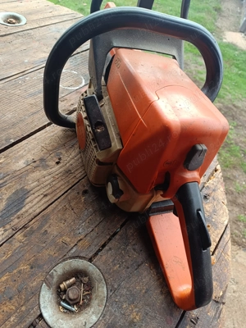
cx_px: 123
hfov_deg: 56.8
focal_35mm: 24
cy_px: 164
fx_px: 227
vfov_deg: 71.6
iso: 65
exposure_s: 1/102
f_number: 1.88
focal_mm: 5.59
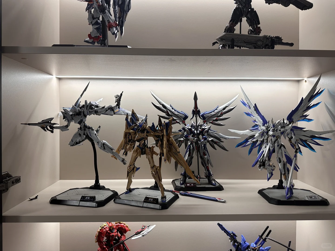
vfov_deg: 56.8
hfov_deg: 71.6
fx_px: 232
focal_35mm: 24
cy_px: 126
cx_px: 168
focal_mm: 6.86
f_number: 1.78
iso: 200
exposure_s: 1/100
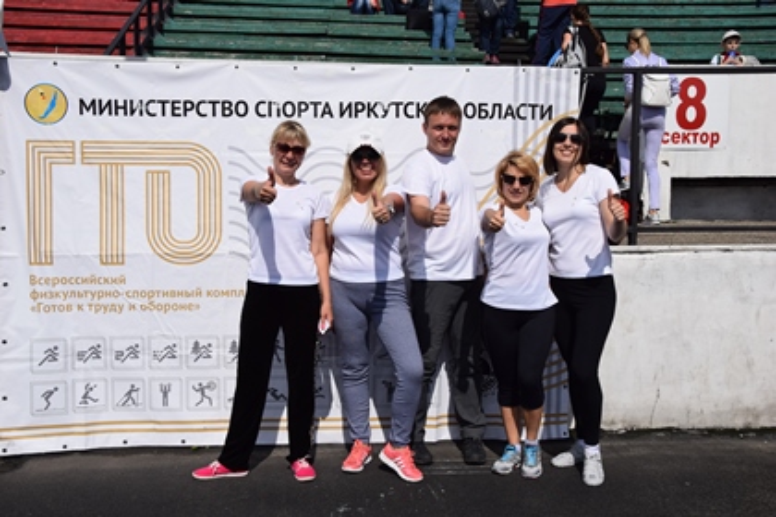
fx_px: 841
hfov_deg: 49.6
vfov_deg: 34.2
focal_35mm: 39
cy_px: 258
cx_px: 388
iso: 200
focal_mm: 26
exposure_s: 1/500
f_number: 11
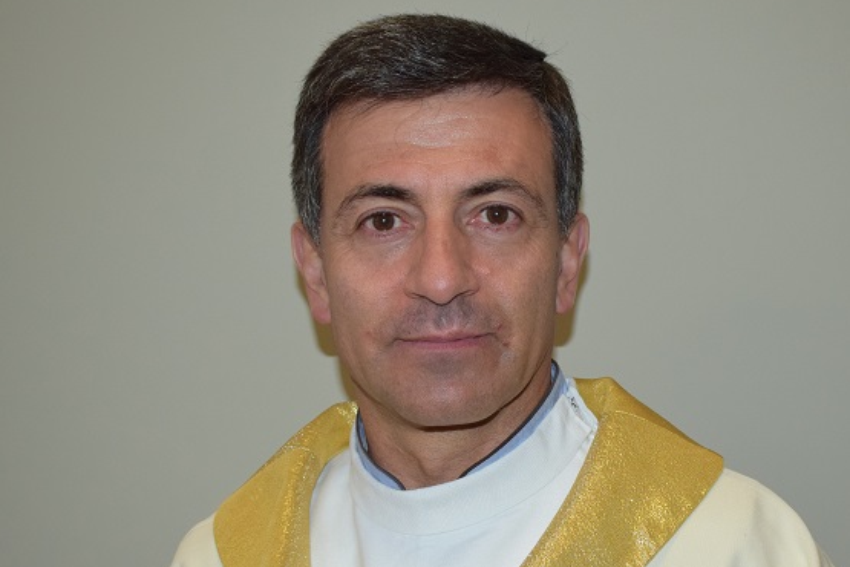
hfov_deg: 32.8
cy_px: 351
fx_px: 1436
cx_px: 530
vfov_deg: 22.3
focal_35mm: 61
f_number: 5
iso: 720
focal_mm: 25
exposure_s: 1/100
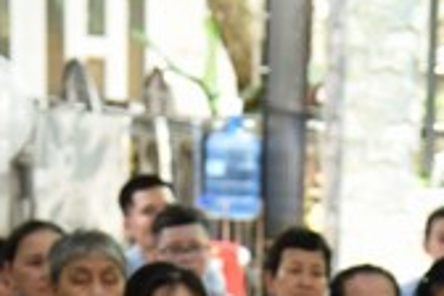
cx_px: 497
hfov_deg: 10.1
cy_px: 544
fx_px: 2479
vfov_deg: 6.7
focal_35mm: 201
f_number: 4
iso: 450
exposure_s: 1/60
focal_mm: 52
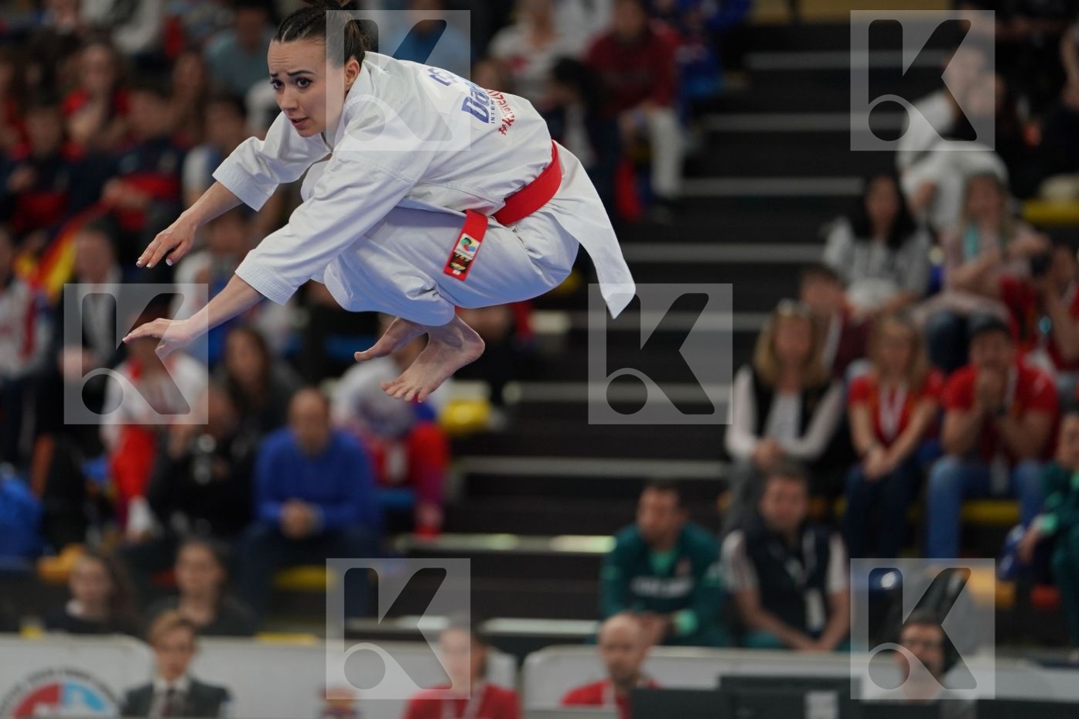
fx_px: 7732
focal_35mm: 258
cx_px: 398
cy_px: 354
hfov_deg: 8.0
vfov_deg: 5.3
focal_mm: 200
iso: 800
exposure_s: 1/500
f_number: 2.8
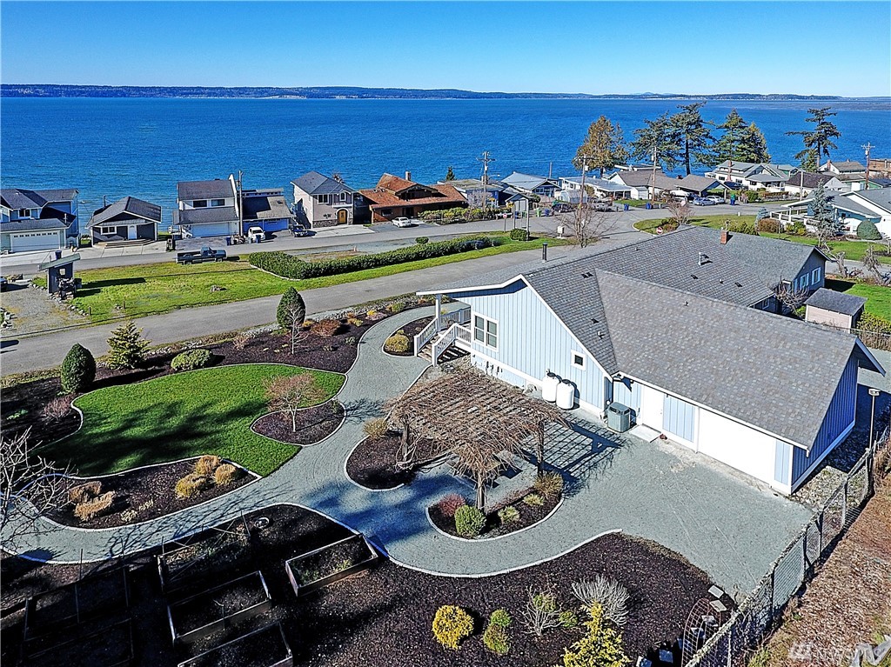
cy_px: 334
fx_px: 515
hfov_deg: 81.8
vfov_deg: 65.9
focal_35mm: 20
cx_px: 446
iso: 100
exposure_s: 1/221
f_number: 2.8
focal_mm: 3.6
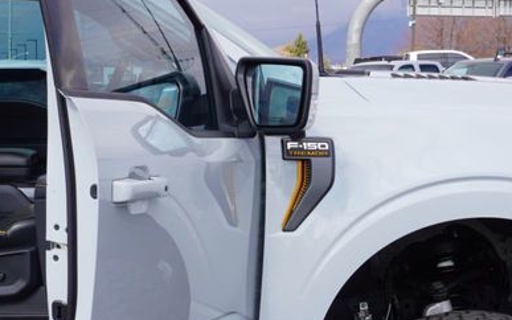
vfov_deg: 16.1
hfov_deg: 25.0
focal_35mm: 81
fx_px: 1130
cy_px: 217
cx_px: 81
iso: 100
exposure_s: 1/125
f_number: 9
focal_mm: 20
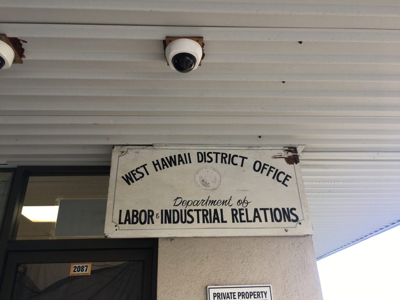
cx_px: 200
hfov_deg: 61.7
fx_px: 335
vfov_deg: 48.2
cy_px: 150
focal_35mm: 29
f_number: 2.2
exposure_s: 1/60
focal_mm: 4.15
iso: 25
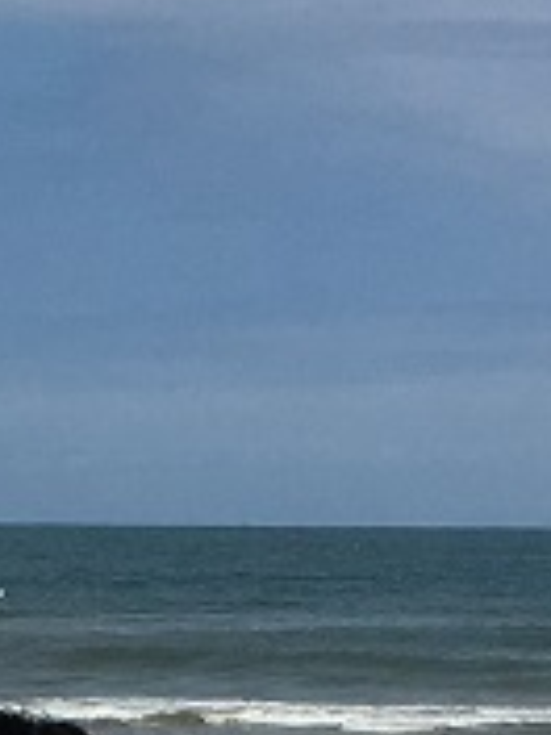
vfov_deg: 9.4
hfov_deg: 7.4
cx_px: 67
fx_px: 4223
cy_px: 1349
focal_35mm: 199
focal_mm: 4.15
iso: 25
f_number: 2.2
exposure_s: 1/4274
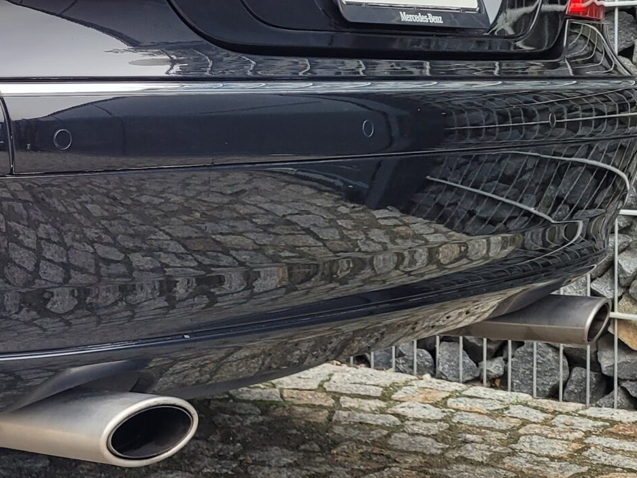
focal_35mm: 71
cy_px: 118
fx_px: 1307
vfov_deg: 20.6
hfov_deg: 24.6
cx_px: -143
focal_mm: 5.4
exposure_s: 1/100
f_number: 1.8
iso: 50
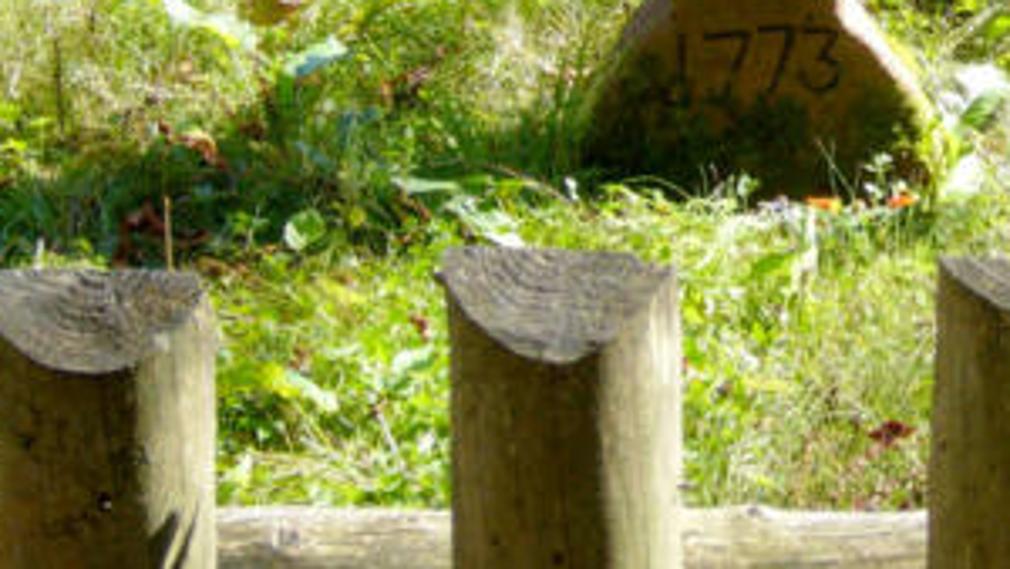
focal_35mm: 128
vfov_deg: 9.4
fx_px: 3429
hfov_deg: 16.6
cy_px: -13
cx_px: 892
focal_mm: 10.4
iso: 80
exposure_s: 1/200
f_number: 3.8
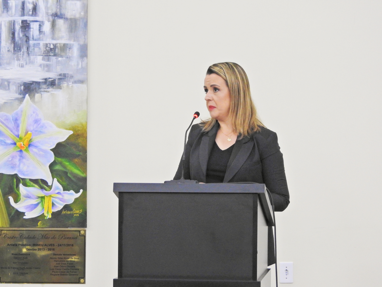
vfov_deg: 11.9
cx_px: 191
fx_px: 1380
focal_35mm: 125
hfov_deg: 15.8
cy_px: 144
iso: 800
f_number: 5
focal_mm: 22.4
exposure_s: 1/15
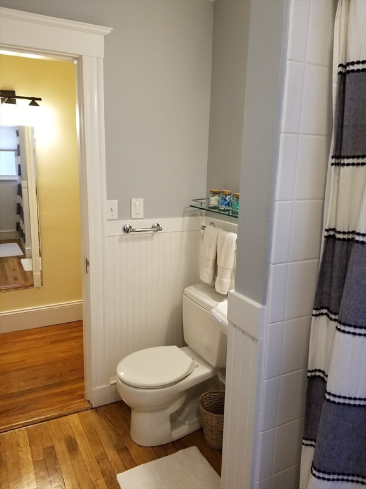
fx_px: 367
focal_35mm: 26
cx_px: 183
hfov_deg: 53.1
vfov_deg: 67.3
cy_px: 244
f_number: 1.7
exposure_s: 1/60
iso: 125
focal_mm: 4.25
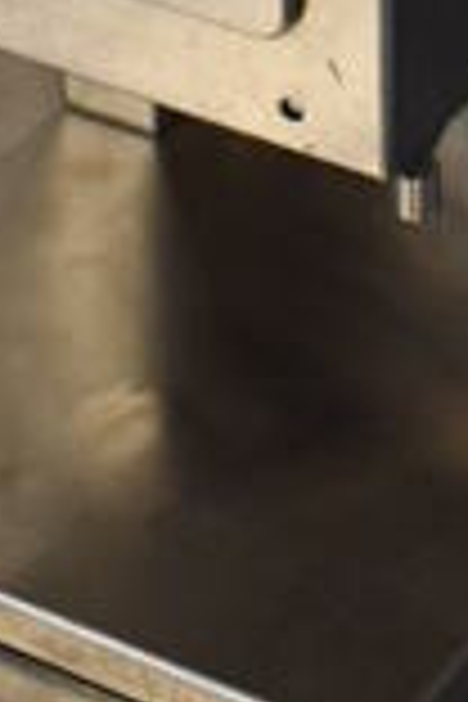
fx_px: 3586
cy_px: -772
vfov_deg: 10.2
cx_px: 472
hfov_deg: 7.4
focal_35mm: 184
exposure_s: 1/125
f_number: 3.8
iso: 1400
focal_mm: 21
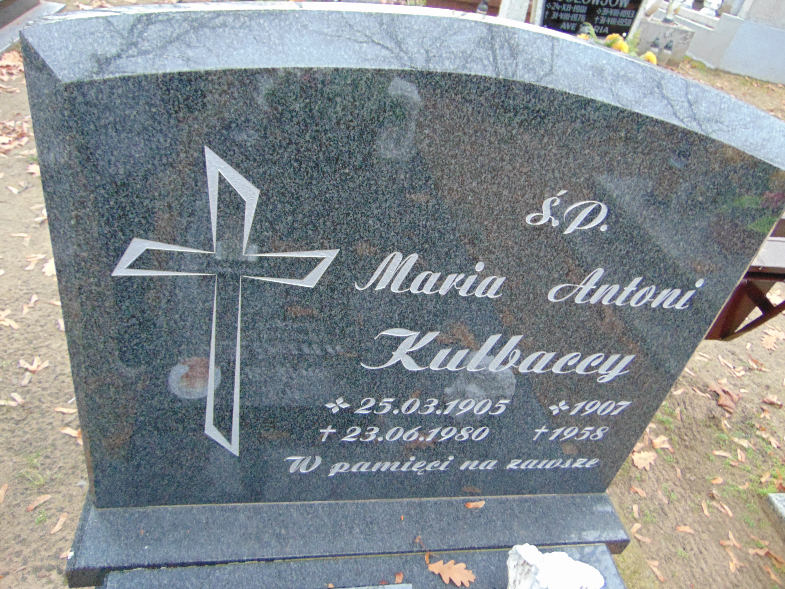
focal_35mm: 25
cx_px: 392
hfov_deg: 69.4
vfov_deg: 54.9
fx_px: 567
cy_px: 294
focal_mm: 4.5
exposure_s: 1/30
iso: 400
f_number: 3
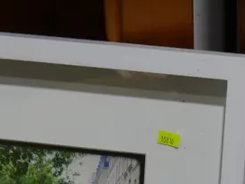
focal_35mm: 128
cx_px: 229
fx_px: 906
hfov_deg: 15.2
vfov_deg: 11.3
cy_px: 229
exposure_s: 1/125
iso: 200
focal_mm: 17
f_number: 4
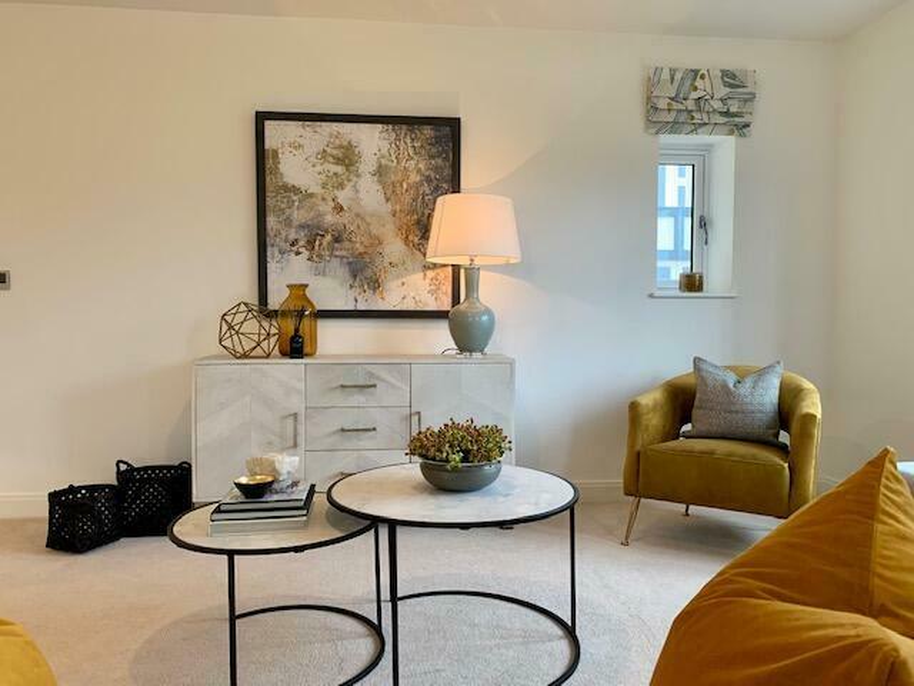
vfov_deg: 53.1
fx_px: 687
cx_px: 457
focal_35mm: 26
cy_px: 343
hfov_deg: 67.3
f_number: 1.8
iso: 100
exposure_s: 1/50
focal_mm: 4.25
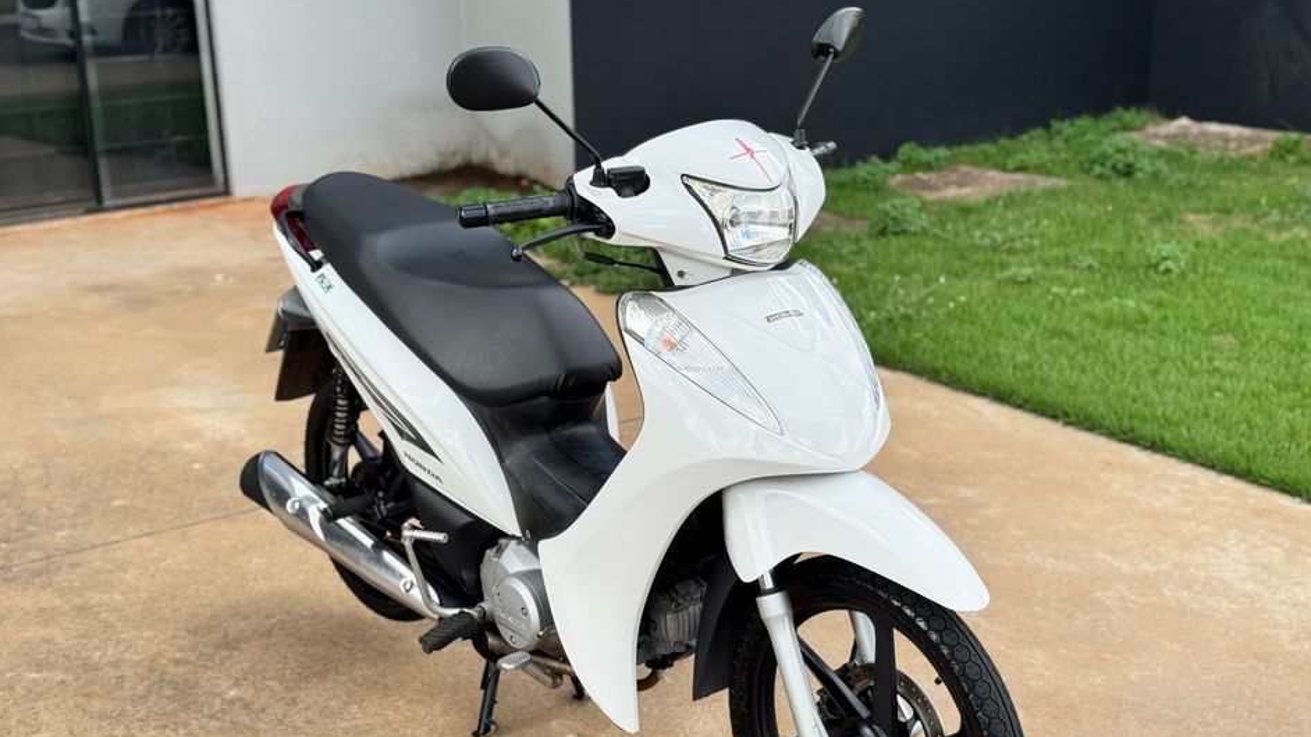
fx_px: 1843
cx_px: 660
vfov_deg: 22.5
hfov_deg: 39.2
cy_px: 496
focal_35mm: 53
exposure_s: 1/1312
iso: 64
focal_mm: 6.76
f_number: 1.78
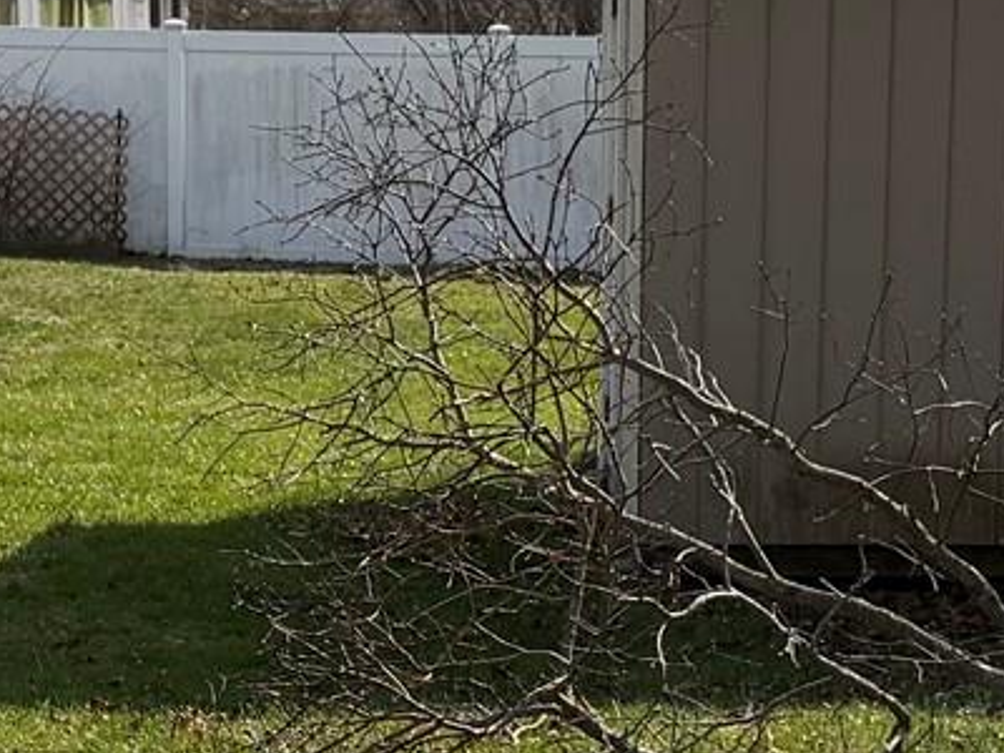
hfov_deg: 16.0
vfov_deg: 11.9
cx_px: 389
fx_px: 3567
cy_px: 723
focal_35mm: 123
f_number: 1.78
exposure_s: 1/4975
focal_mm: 6.76
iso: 125
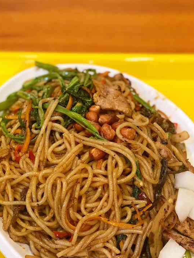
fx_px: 508
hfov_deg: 21.6
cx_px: 100
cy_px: 155
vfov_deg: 28.5
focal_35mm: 68
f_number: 2.4
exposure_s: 1/33
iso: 125
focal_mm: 6
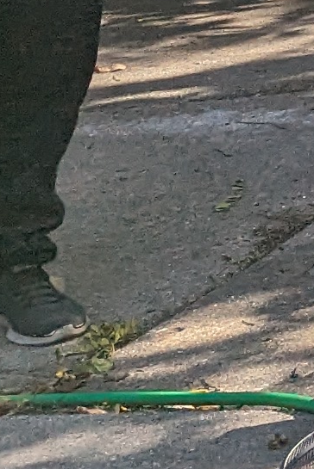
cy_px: -626
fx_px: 2443
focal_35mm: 187
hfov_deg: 5.4
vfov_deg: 9.8
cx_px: 1643
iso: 40
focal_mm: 6.81
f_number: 1.85
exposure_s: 1/712
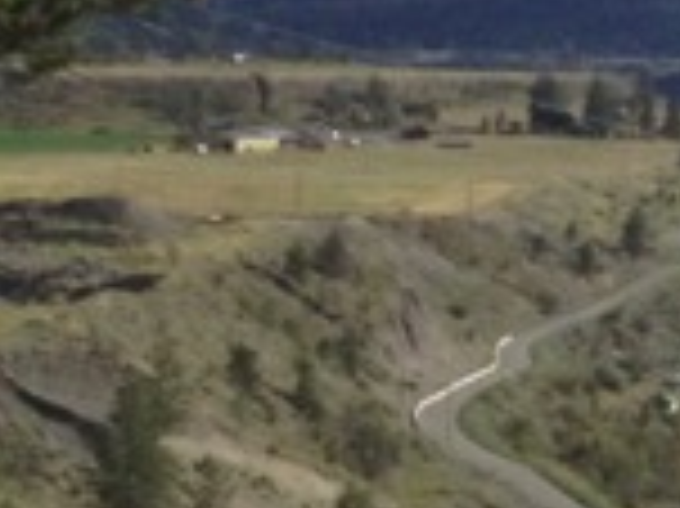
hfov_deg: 7.3
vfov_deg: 6.3
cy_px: -153
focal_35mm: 232
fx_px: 4554
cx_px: 2243
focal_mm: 4.28
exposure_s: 1/1842
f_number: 2.4
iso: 50
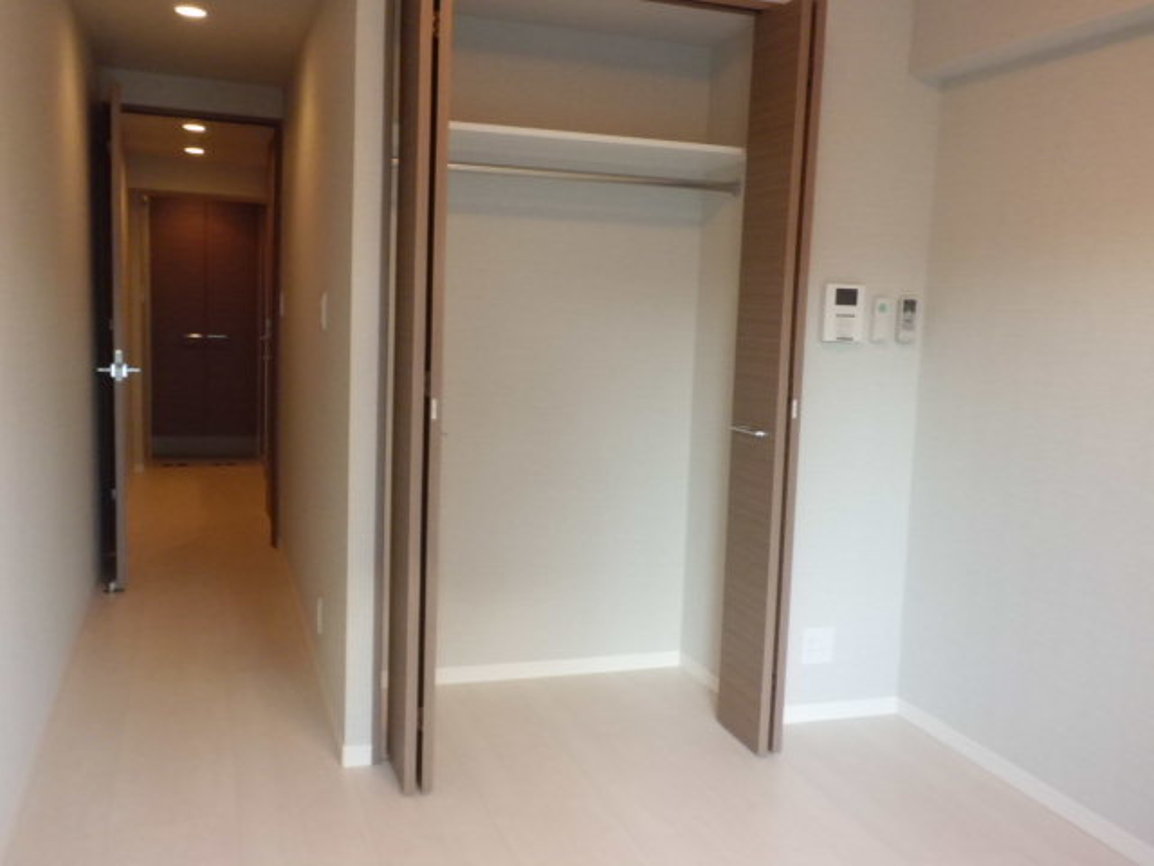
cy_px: 433
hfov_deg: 58.4
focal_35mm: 31
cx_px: 577
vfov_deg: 45.4
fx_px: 1033
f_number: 2.9
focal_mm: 5.5
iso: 200
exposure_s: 1/80
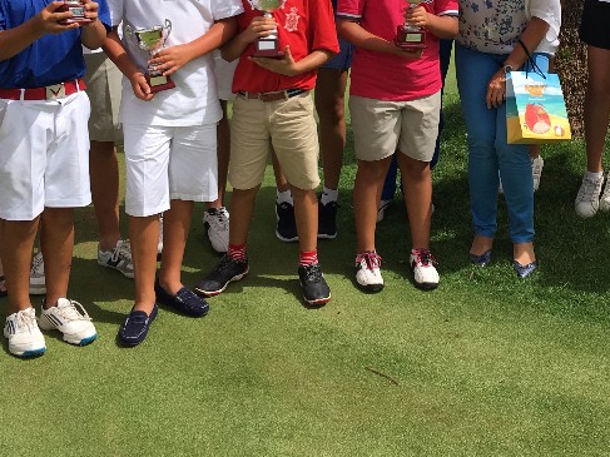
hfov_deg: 31.6
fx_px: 1075
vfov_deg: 23.3
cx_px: 372
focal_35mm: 61
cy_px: 31
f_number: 2.2
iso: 25
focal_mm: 4.15
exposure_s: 1/1748
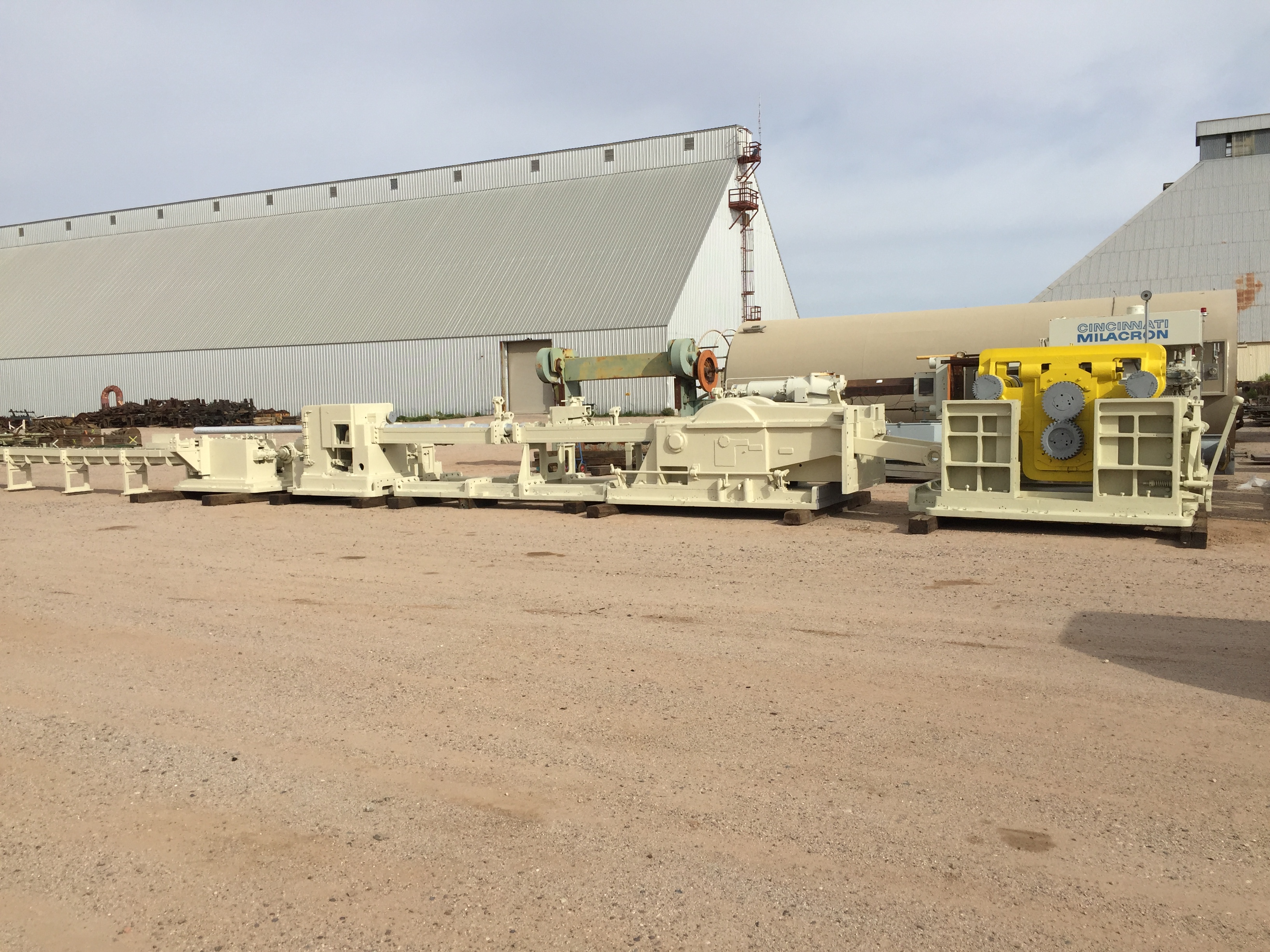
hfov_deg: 61.7
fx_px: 1064
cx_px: 635
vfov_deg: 48.2
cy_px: 476
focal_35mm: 29
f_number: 2.2
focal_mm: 4.15
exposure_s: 1/3597
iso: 32
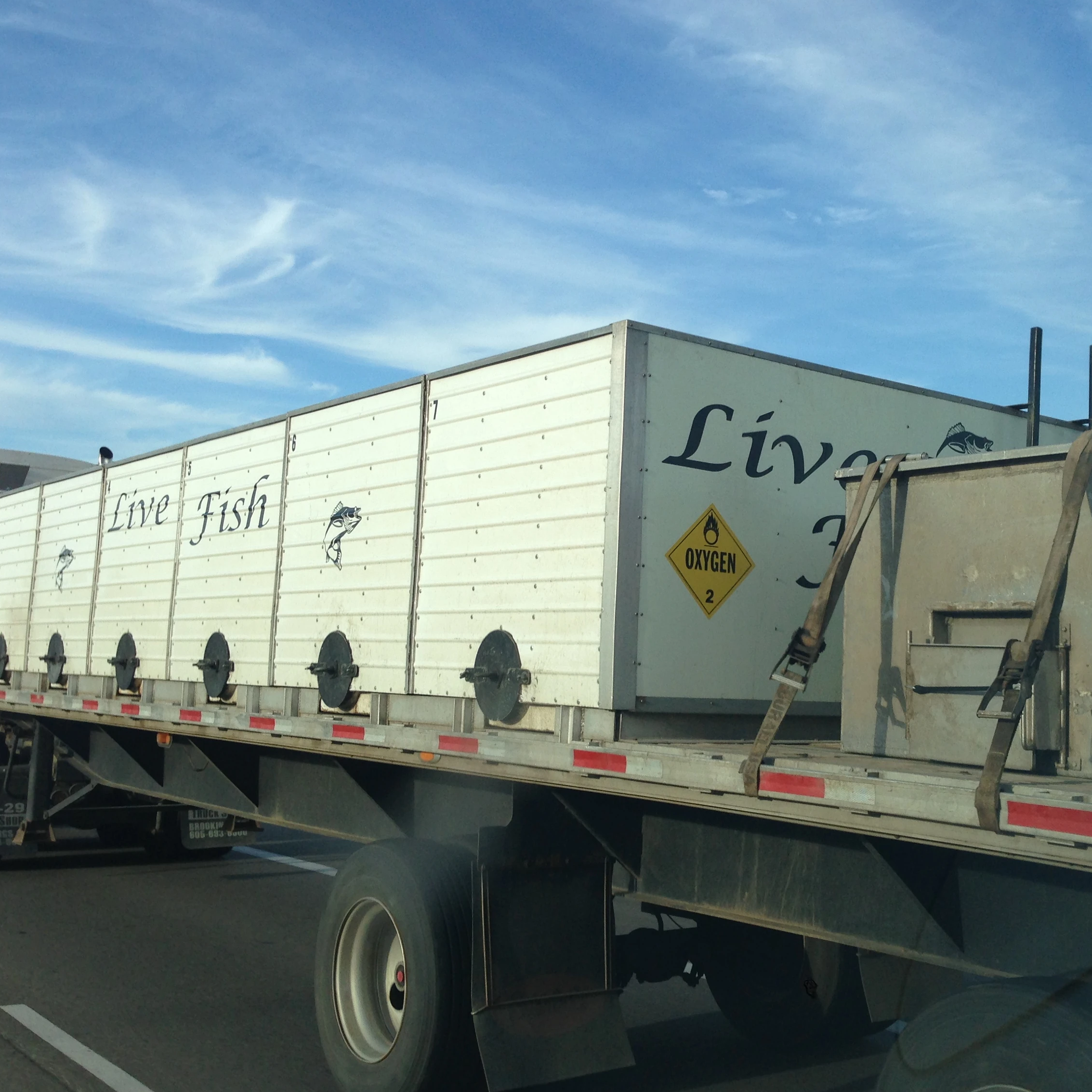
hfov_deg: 39.6
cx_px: 725
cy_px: 546
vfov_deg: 40.0
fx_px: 1499
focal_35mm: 42
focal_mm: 4.13
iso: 50
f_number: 2.4
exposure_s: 1/763
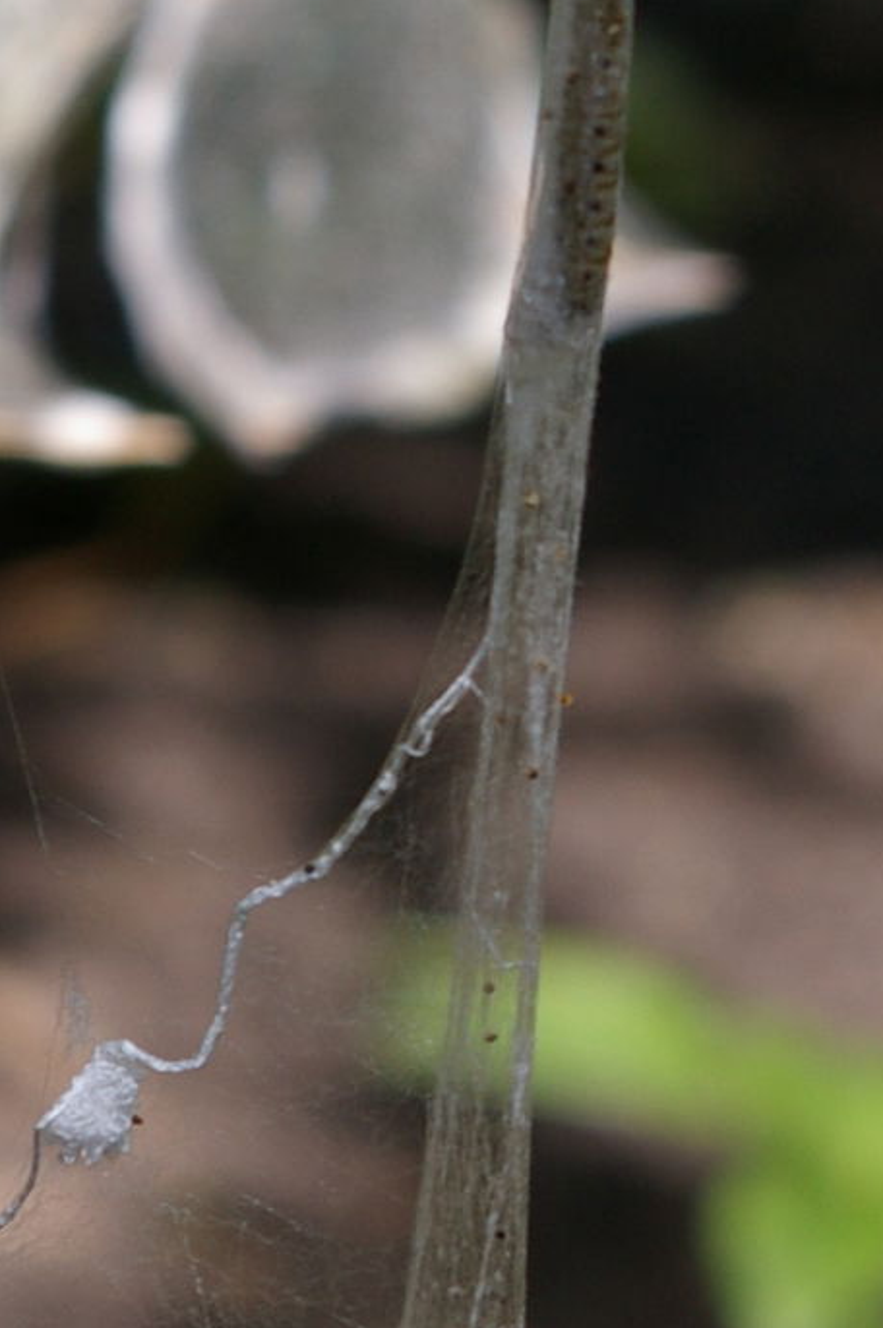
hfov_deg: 5.2
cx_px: 215
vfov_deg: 7.8
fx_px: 9695
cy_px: 1307
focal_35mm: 263
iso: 200
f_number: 9.5
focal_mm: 50
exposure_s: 1/180
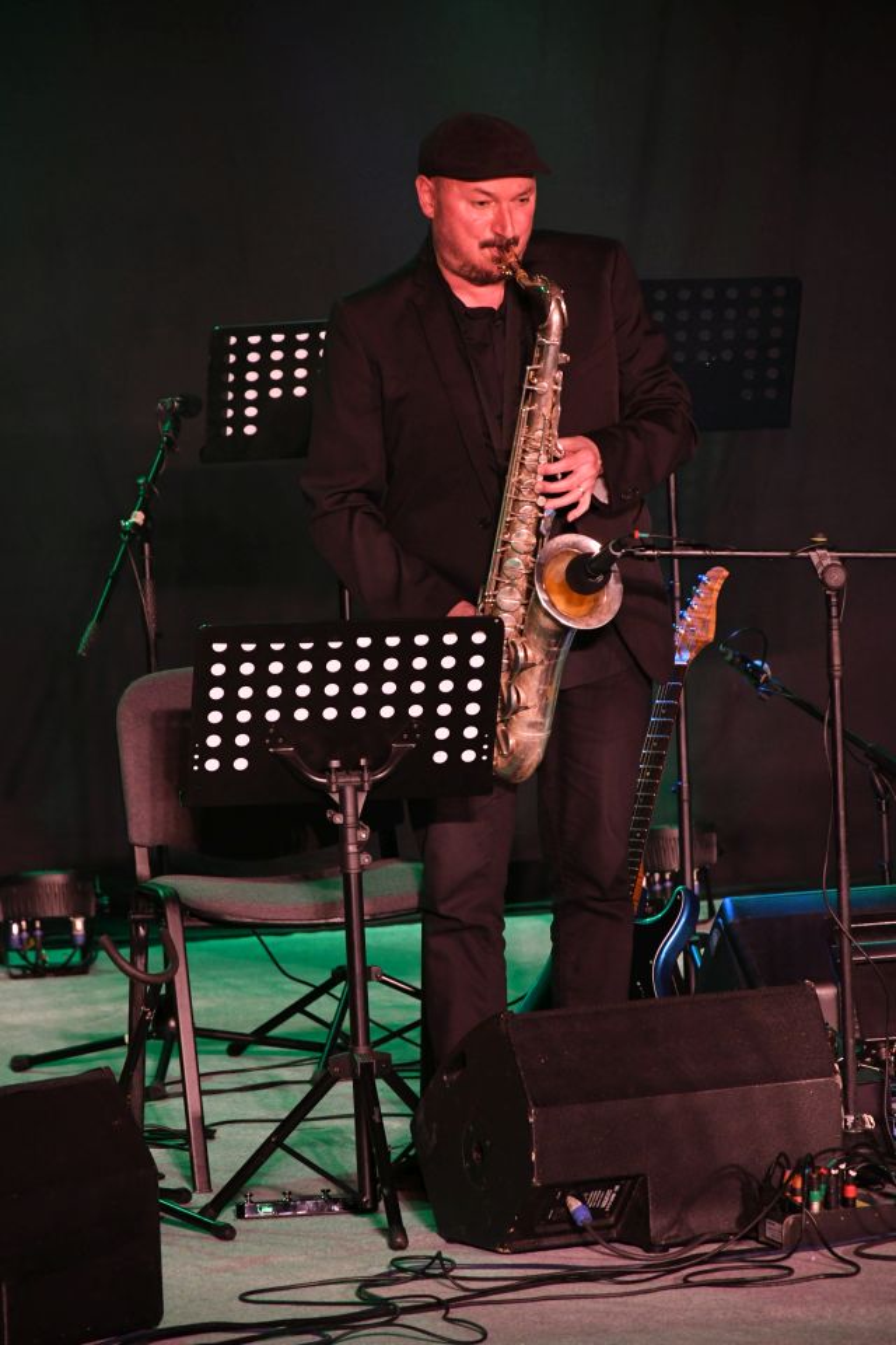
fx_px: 7839
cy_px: 672
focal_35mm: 210
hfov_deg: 6.5
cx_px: 448
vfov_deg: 9.8
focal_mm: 140
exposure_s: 1/125
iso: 2500
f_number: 5.6
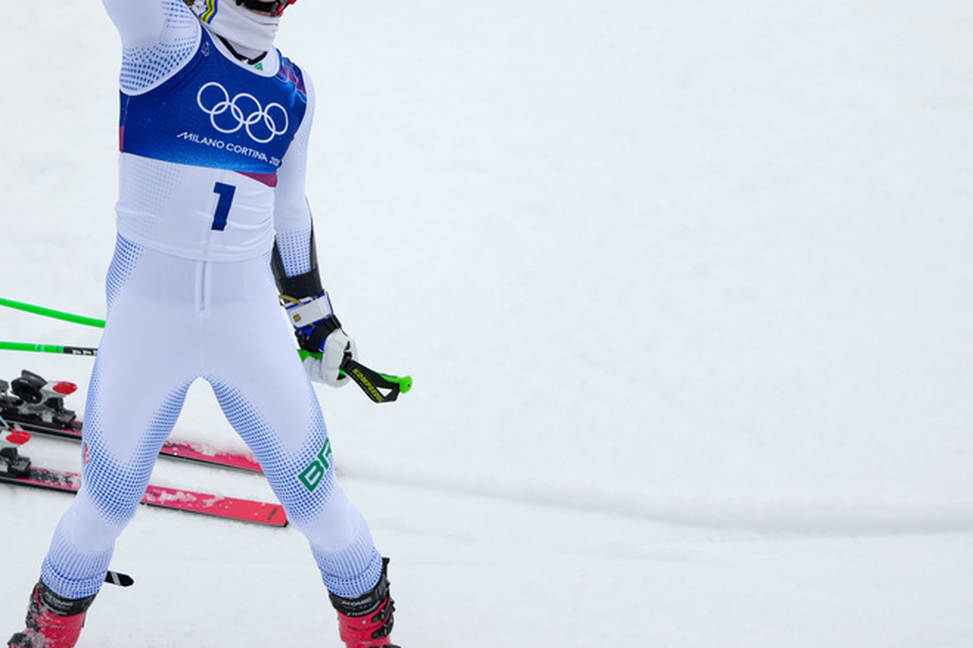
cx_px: 408
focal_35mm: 931
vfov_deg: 1.5
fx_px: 25161
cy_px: 232
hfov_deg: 2.2
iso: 640
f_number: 4
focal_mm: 600
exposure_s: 1/4000
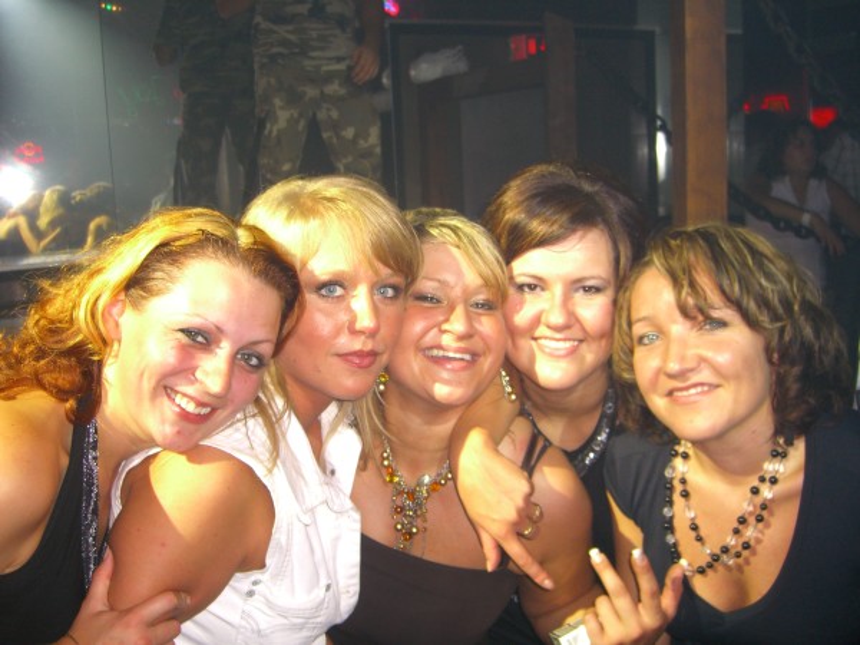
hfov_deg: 49.0
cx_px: 430
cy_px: 322
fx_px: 944
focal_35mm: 38
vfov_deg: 37.7
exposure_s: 1/60
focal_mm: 7.9
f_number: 2.8
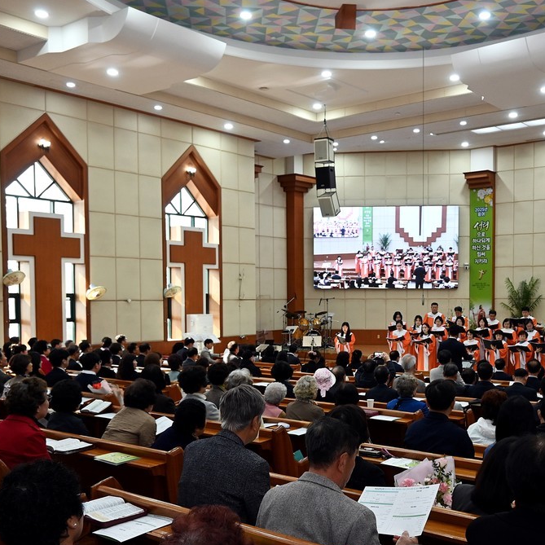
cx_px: 353
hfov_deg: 42.4
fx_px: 695
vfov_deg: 42.6
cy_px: 328
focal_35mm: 39
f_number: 4
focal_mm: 16
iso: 360
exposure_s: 1/60
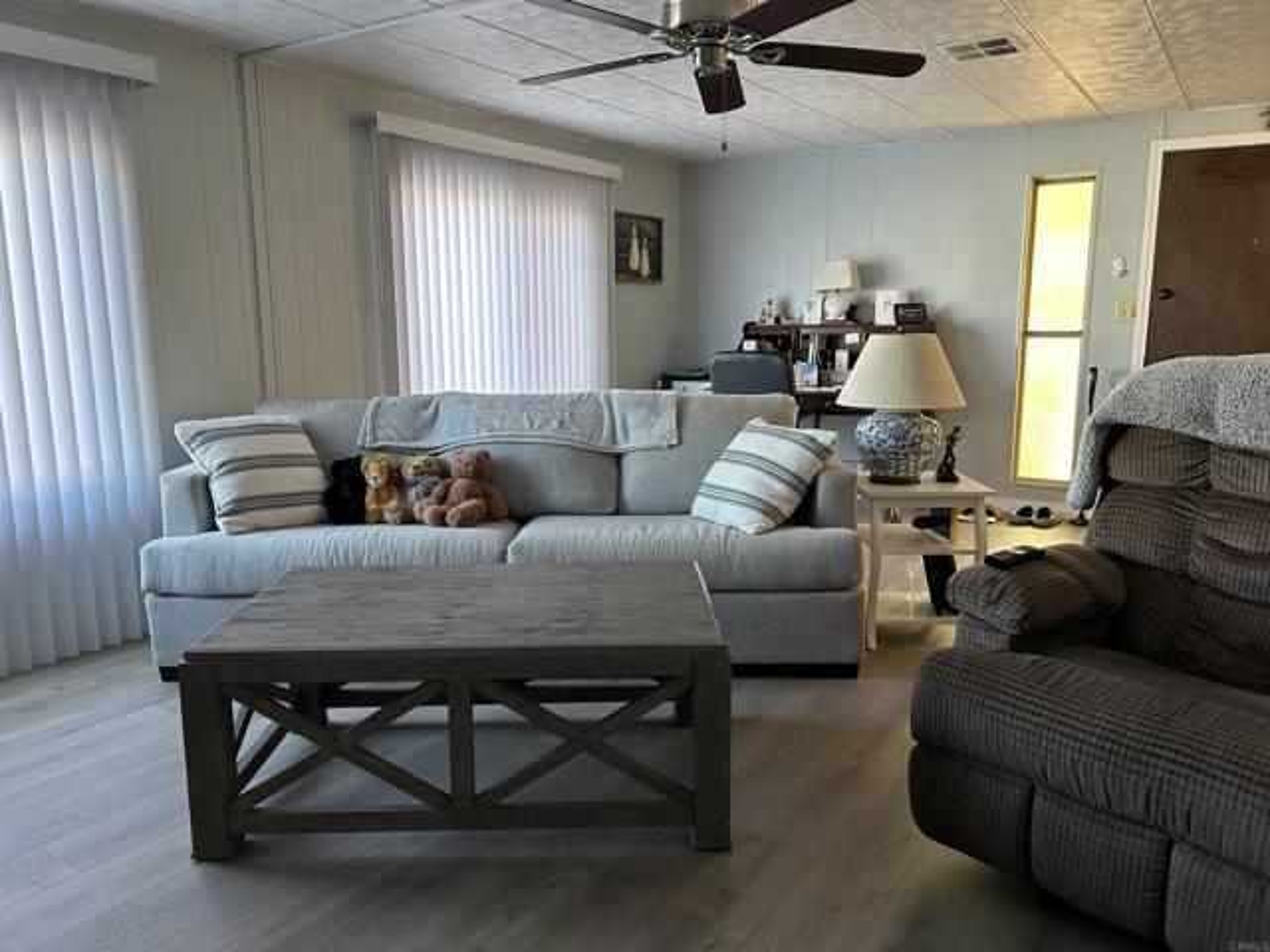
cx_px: 635
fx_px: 954
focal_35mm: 26
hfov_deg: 67.3
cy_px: 476
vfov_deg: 53.1
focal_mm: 5.7
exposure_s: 1/60
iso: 160
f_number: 1.5
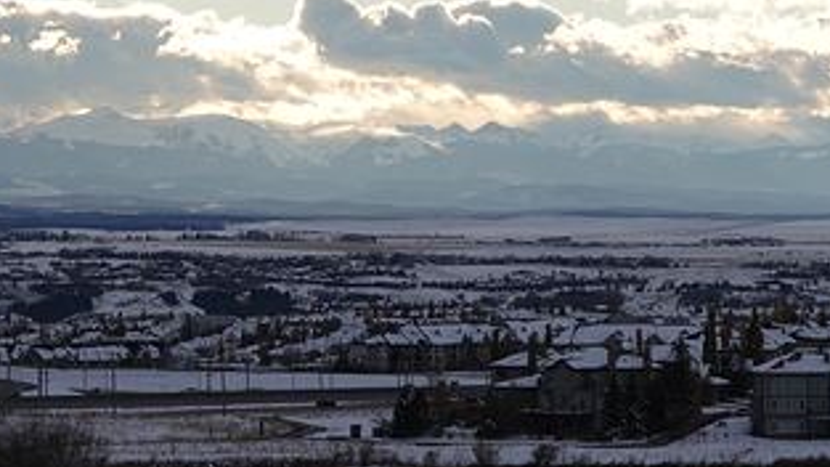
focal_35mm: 239
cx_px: 594
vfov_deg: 5.1
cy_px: 188
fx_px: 5260
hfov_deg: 9.0
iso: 100
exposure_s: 1/800
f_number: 4
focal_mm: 43.48
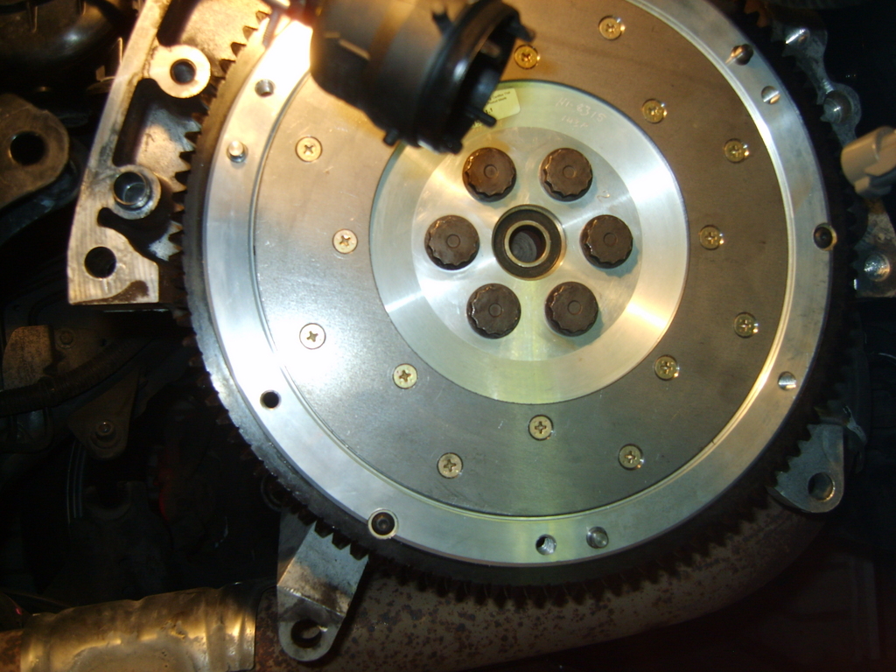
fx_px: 906
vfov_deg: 40.7
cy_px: 336
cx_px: 448
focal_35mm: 35
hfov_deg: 52.6
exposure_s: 1/30
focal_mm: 7.4
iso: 100
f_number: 2.8
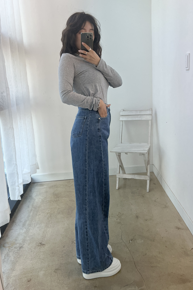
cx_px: 92
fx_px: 225
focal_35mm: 28
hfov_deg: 46.4
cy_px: 143
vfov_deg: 65.5
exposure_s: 1/120
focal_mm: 5.7
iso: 32
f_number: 1.5
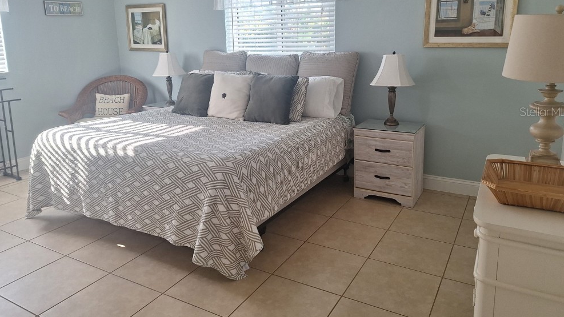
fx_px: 389
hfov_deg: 71.9
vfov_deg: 43.9
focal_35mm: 26
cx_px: 281
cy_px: 111
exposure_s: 1/60
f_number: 1.8
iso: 40
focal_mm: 5.54
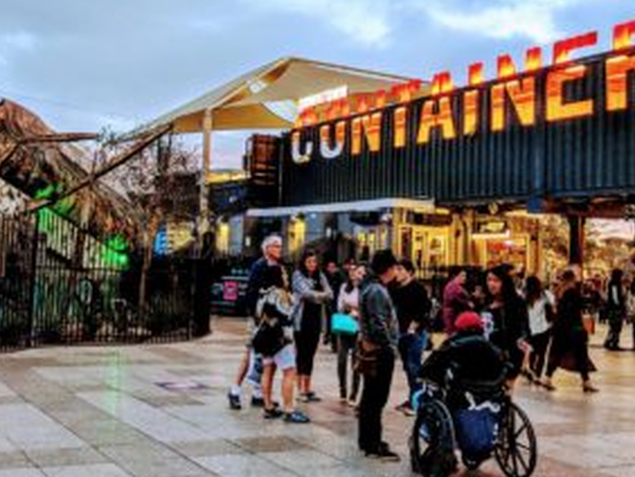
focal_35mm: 49
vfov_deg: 29.7
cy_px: 205
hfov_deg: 38.4
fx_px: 900
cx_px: 205
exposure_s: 1/60
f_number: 1.8
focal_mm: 4.44
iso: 239
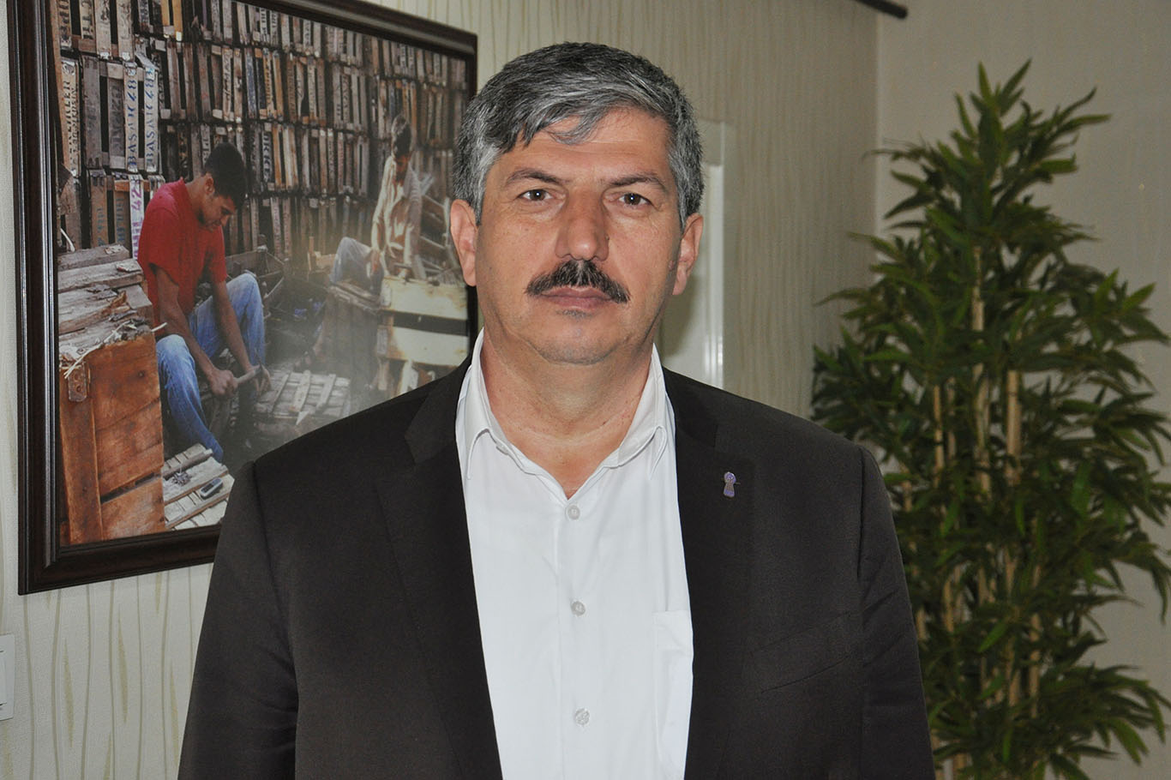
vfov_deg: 20.2
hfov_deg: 29.9
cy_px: 390
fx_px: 2195
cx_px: 586
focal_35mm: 68
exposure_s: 1/60
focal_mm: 45
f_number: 4.8
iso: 800
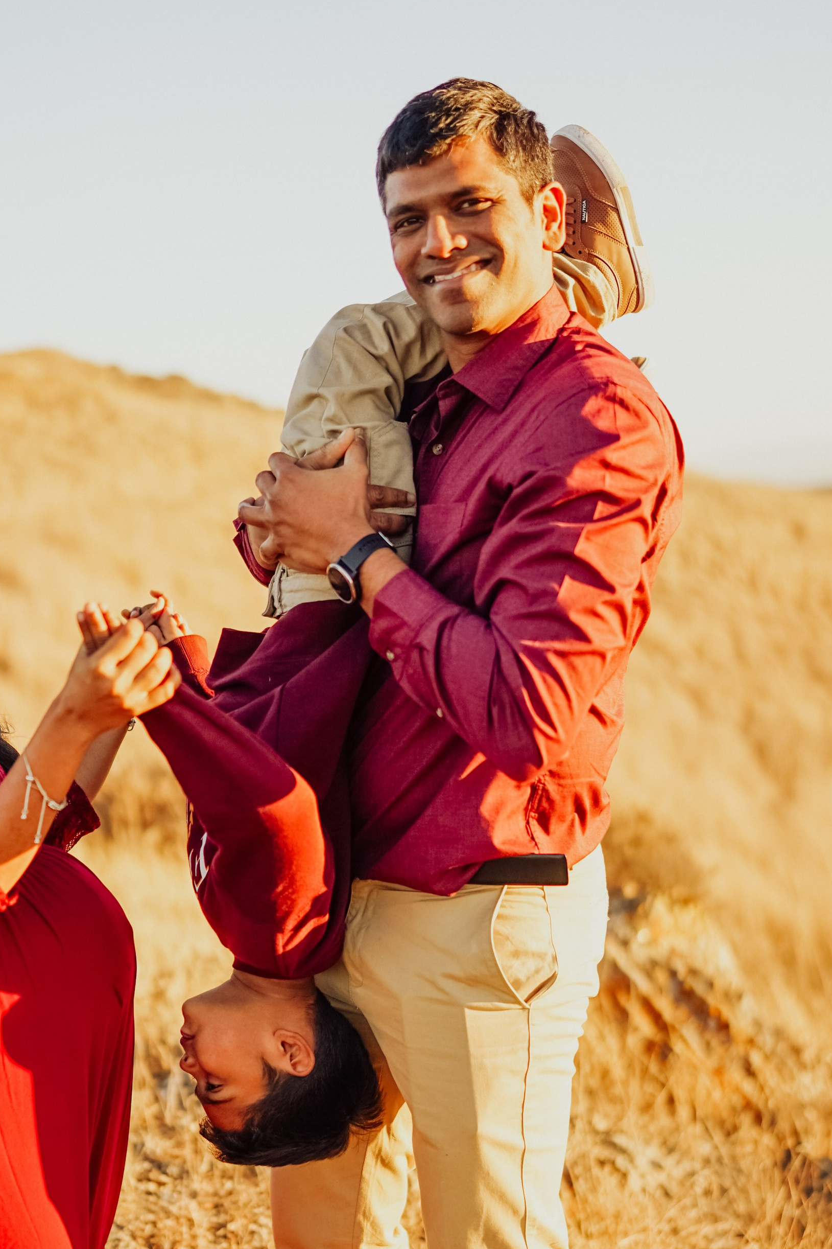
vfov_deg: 36.2
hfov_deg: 24.5
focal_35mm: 55
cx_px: 306
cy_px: 730
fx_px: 1907
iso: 100
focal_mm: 35
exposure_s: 1/1600
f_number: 1.4
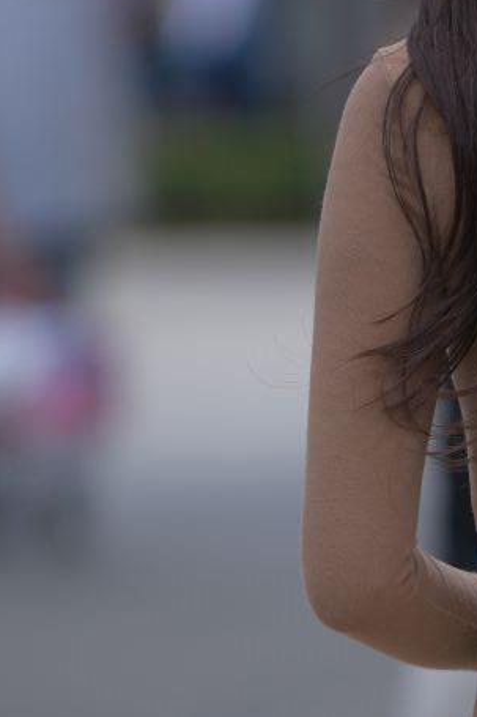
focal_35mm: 907
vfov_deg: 2.3
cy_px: 927
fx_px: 18039
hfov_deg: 1.5
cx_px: 675
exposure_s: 1/800
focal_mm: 200
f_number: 3.2
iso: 110
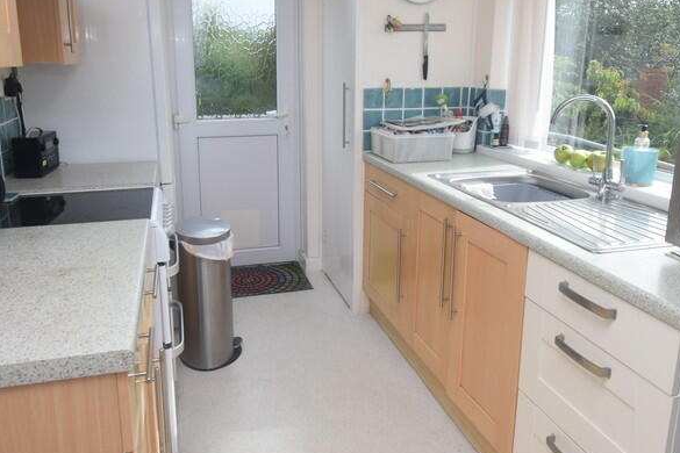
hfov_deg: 63.8
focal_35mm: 29
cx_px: 314
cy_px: 179
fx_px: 545
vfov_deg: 44.9
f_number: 8
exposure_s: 1/250
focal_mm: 11
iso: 400
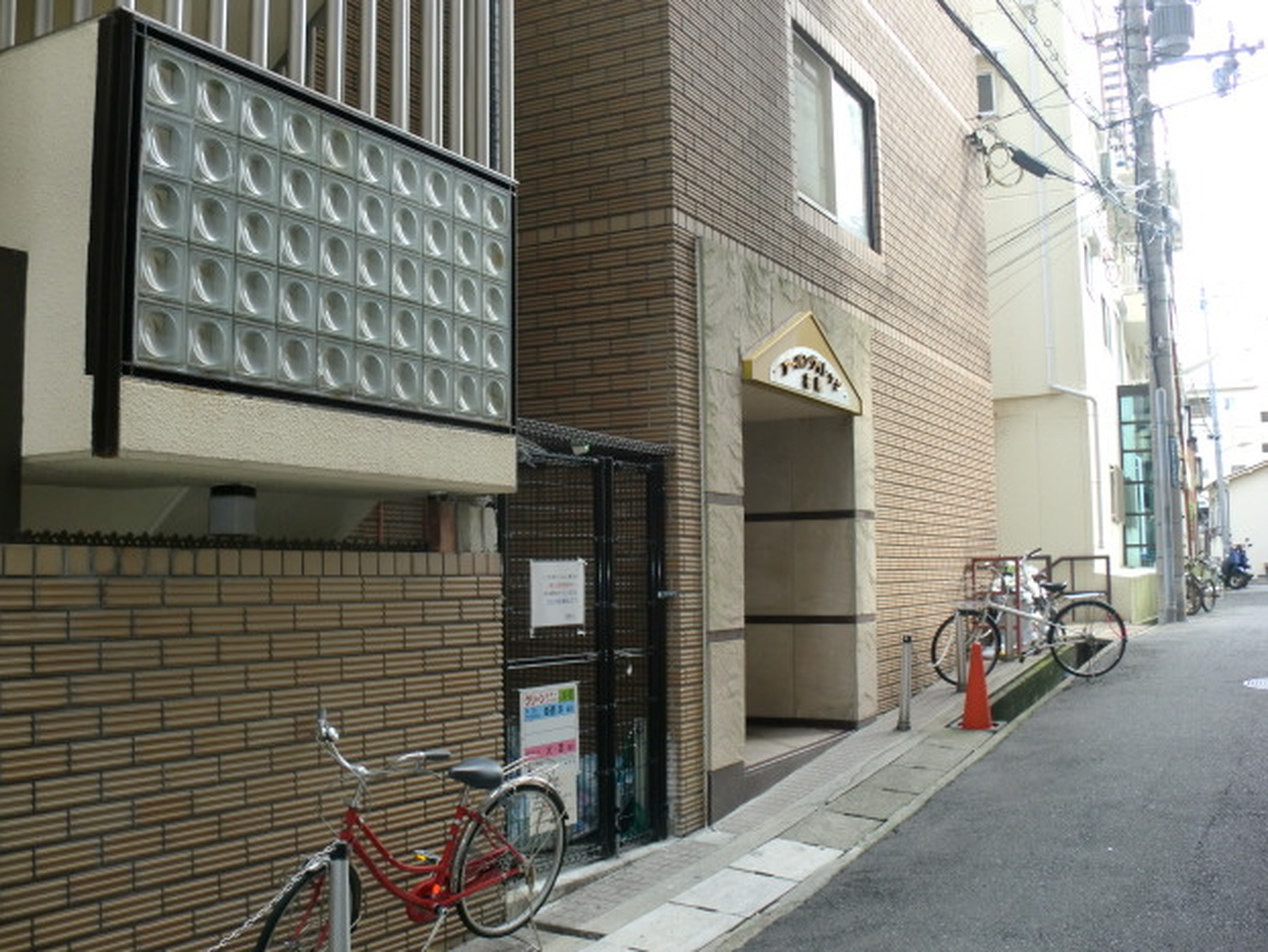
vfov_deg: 39.7
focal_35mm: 36
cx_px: 618
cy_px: 477
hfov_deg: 51.3
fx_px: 1319
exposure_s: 1/60
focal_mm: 6.3
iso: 64
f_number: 3.1
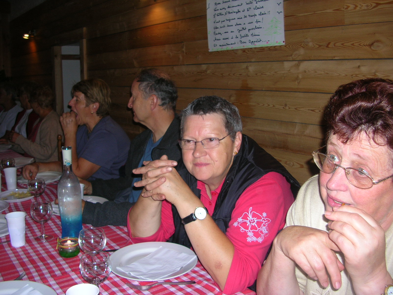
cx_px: 196
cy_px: 148
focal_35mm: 35
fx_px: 397
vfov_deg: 40.7
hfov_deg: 52.6
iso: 50
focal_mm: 5.8
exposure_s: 1/60.1
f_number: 2.8
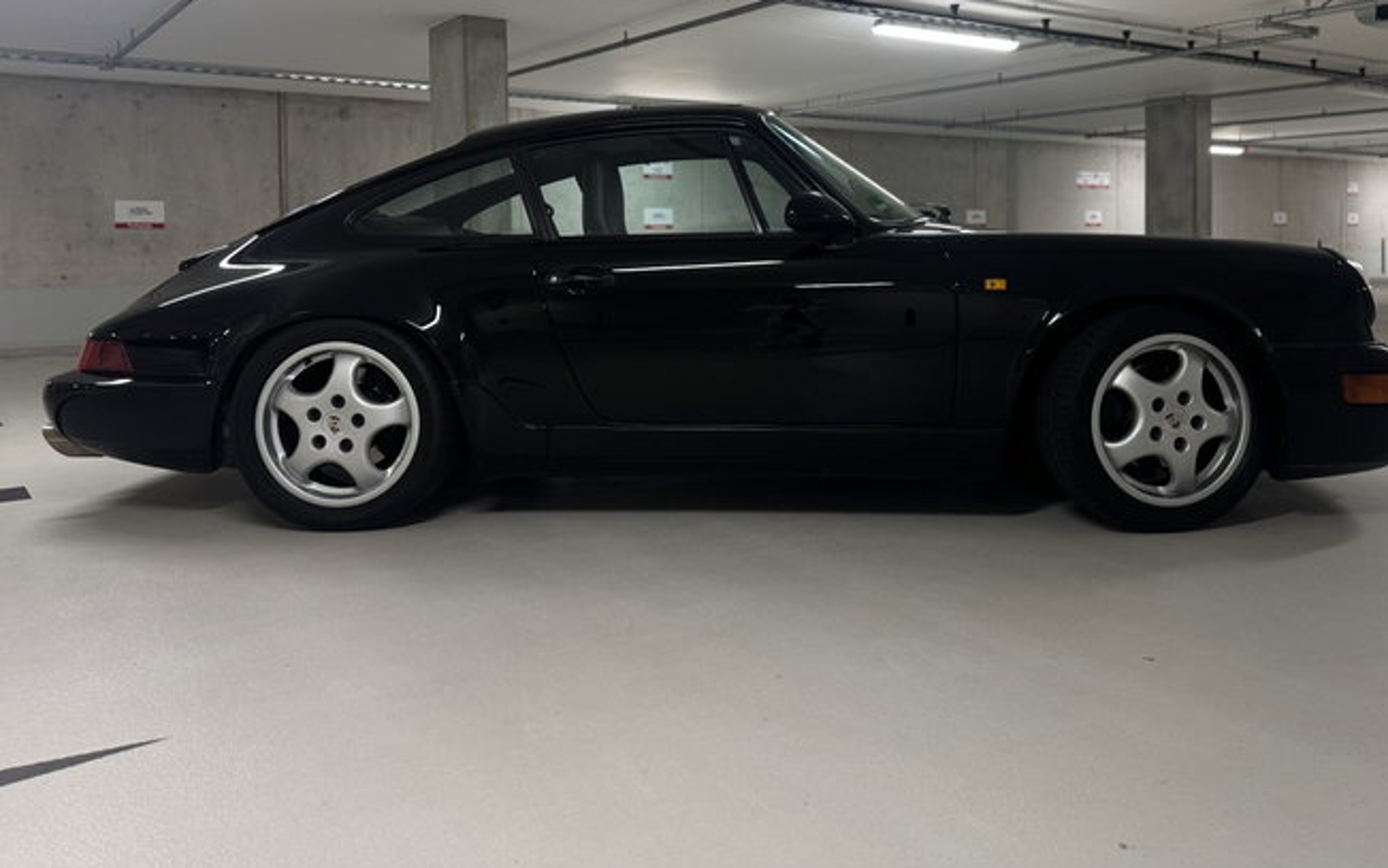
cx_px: 716
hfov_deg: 62.9
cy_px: 260
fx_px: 1135
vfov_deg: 41.1
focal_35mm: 30
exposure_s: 1/100
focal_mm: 6.76
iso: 160
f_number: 1.78
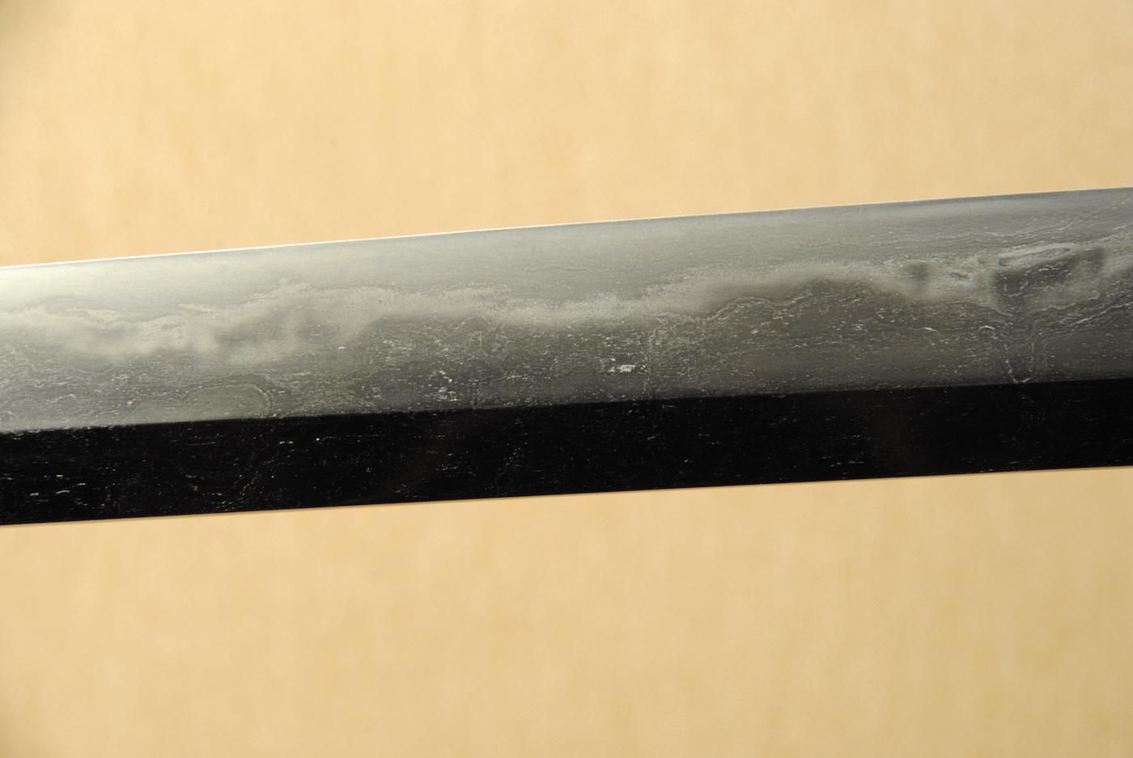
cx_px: 566
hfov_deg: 10.1
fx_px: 6380
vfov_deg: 6.8
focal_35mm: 202
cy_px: 379
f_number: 11
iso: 400
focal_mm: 135
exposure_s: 1/2
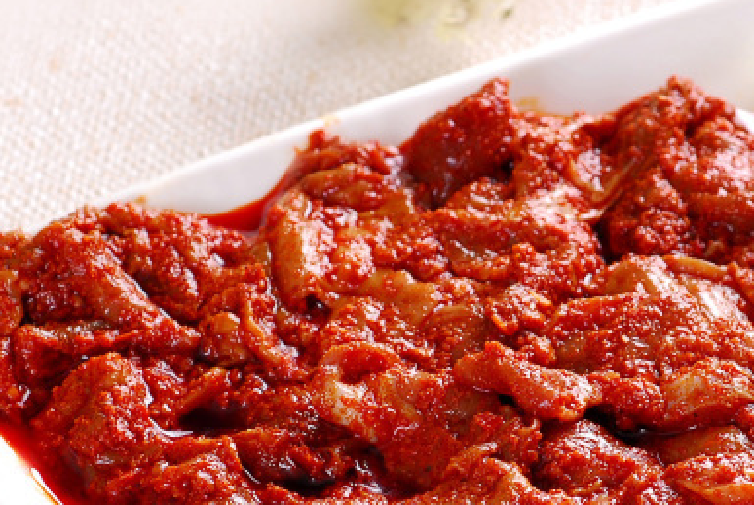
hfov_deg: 8.6
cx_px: 696
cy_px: 408
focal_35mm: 238
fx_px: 4990
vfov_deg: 5.8
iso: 100
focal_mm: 60
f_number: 6.3
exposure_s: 1/125
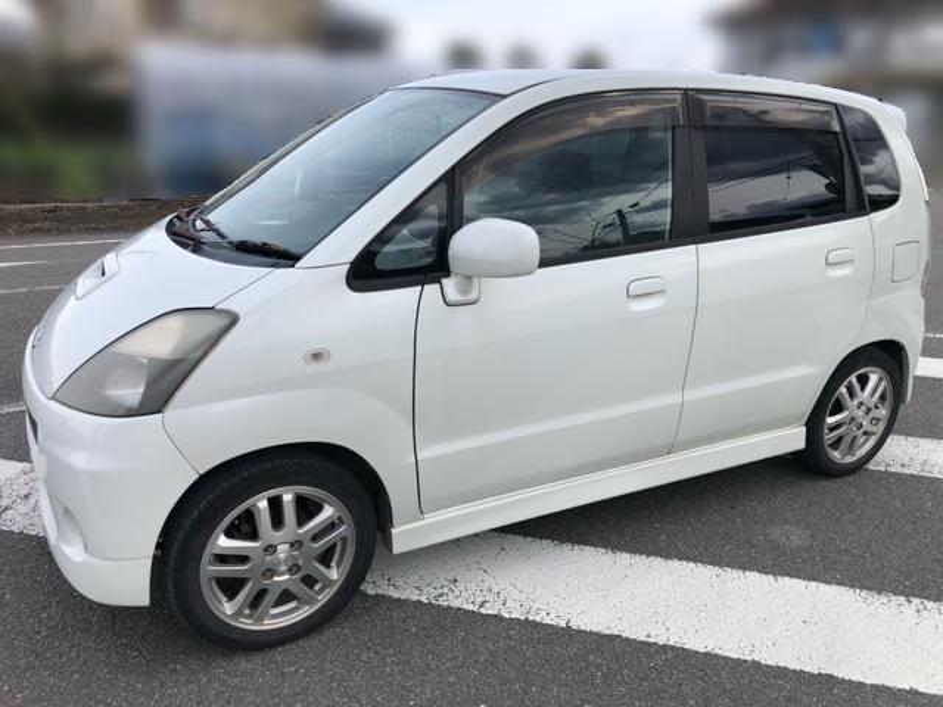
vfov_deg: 49.7
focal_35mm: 28
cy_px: 354
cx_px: 472
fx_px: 763
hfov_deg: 63.4
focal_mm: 4
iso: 20
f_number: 1.8
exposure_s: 1/1297
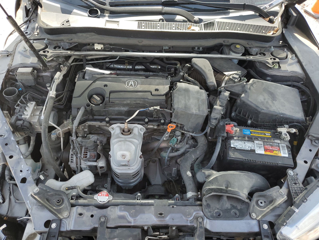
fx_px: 240
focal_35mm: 26
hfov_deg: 67.3
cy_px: 120
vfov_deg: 53.1
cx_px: 160
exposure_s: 1/500
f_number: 1.5
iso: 50
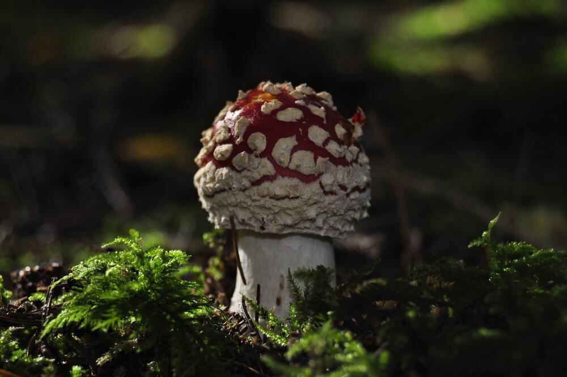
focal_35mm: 82
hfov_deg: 24.6
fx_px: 1298
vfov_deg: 16.5
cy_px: 188
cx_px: 284
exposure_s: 1/125
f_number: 6.3
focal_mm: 55
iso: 400
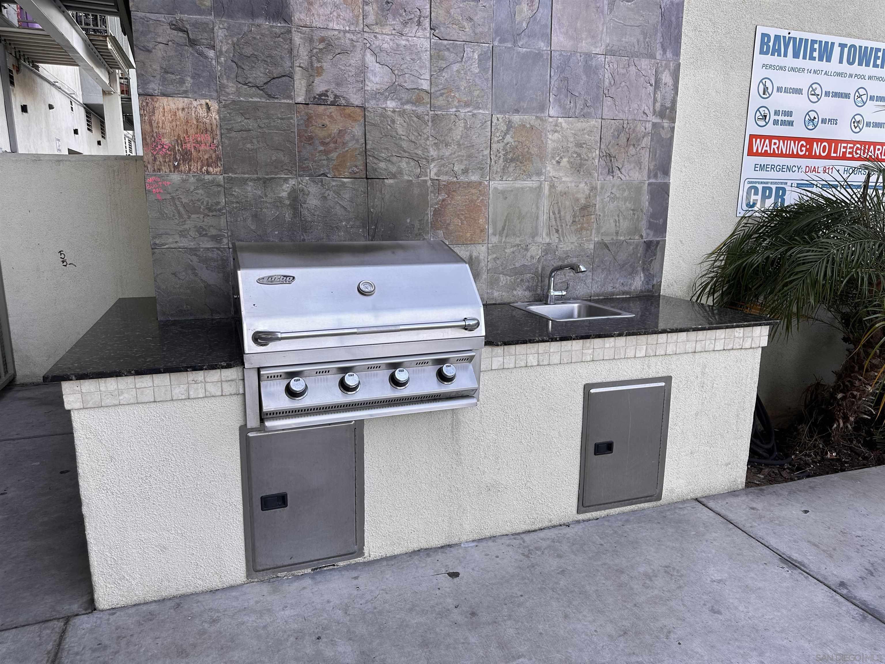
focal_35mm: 24
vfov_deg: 56.8
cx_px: 442
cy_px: 332
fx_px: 614
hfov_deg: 71.6
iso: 80
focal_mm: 6.86
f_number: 1.78
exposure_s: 1/486
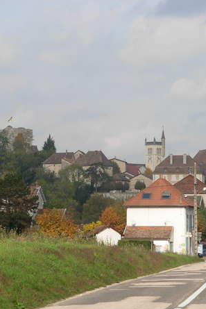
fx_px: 1346
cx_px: 141
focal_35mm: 157
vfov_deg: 13.1
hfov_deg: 8.7
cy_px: 156
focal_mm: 18.6
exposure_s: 1/575
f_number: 4.2
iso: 79
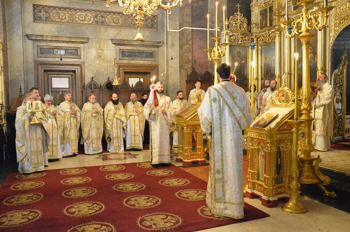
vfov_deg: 41.5
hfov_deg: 59.6
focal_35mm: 32
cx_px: 175
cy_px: 116
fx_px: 306
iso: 5000
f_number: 3.8
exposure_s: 1/25
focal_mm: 21
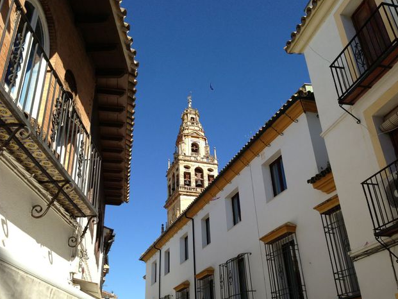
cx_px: 196
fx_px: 391
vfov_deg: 41.8
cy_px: 150
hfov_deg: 53.9
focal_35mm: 34
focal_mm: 4.13
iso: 50
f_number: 2.4
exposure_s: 1/1153
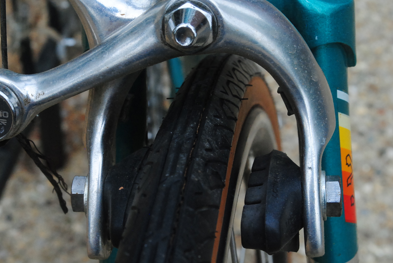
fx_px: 1016
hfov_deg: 21.9
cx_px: 162
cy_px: 127
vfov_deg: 14.7
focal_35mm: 93
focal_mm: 48
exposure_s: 1/250
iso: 800
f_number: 14
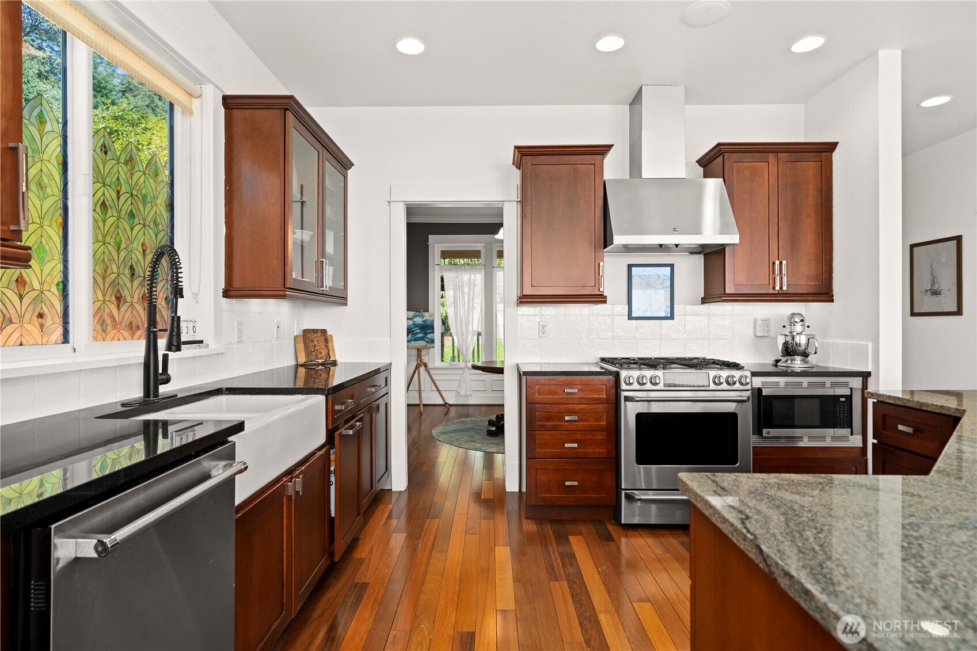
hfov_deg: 90.0
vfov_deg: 67.4
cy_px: 326
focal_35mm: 18
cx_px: 488
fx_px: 488
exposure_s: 1/20
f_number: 6.7
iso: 1000
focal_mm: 18
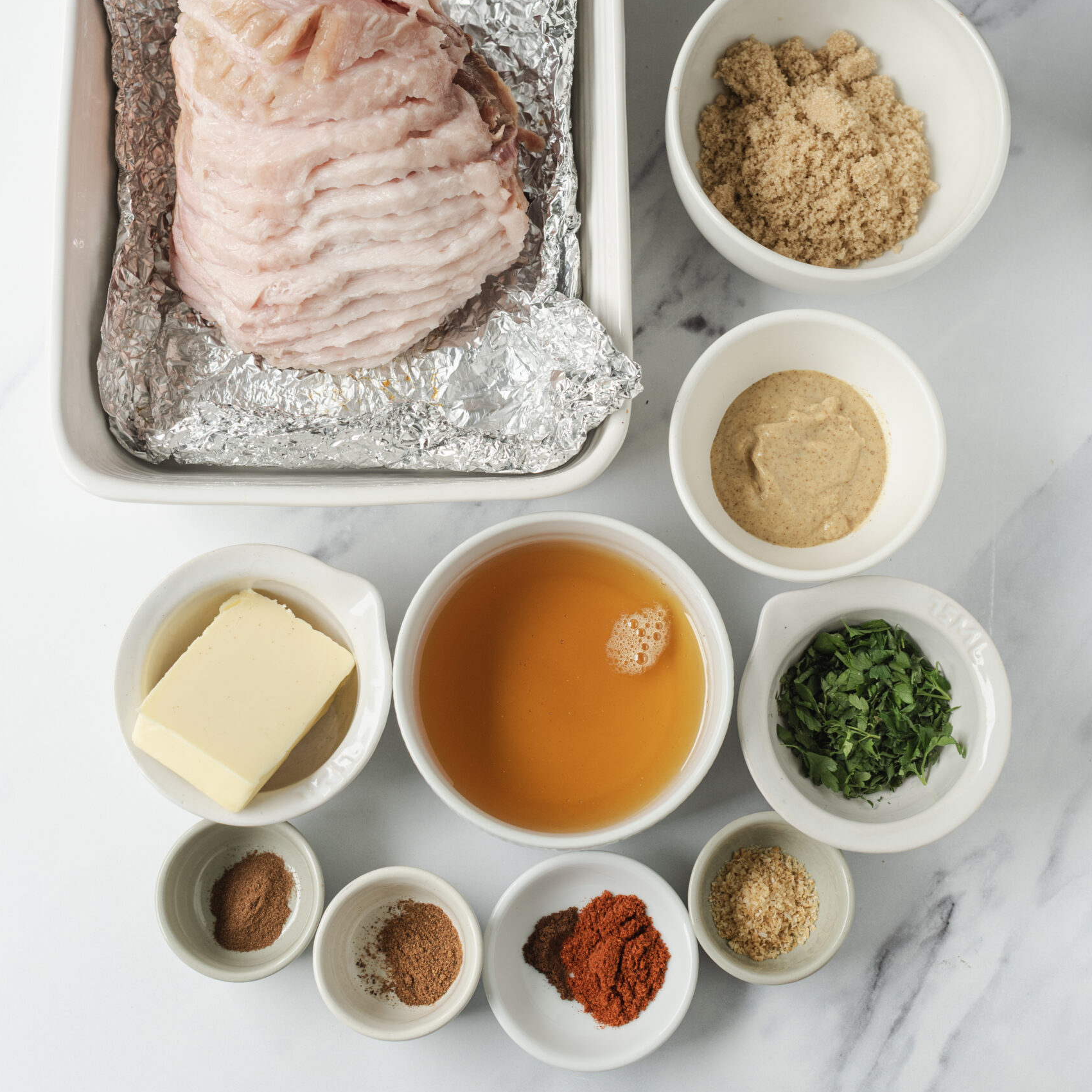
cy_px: 434
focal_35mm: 64
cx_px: 546
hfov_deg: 26.9
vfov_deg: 26.8
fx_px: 2284
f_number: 7.1
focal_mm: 50
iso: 250
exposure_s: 1/30
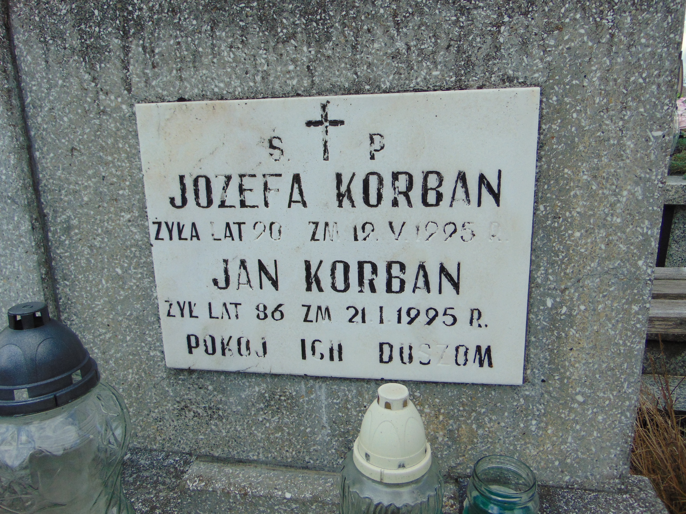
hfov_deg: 69.4
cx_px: 343
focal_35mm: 25
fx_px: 495
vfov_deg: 54.9
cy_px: 257
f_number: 3
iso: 80
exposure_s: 1/500
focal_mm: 4.5
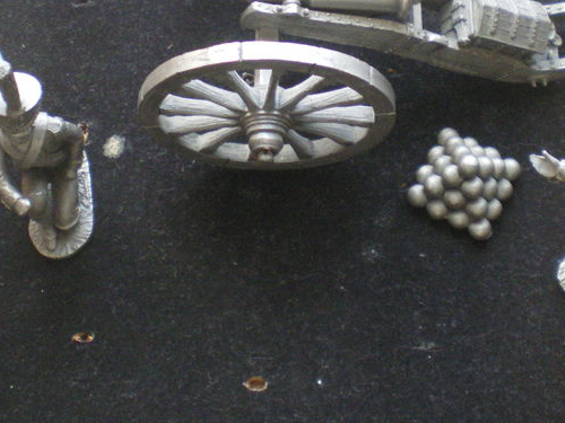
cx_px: 278
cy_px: 71
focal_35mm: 76
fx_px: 1240
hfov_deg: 25.7
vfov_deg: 19.2
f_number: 3.1
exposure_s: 1/30
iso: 400
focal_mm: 6.3
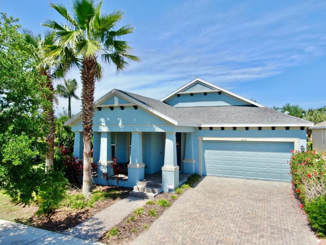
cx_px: 163
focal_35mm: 24
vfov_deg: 56.8
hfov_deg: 71.6
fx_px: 226
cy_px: 122
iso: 100
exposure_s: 1/1000
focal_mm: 4.39
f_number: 2.8
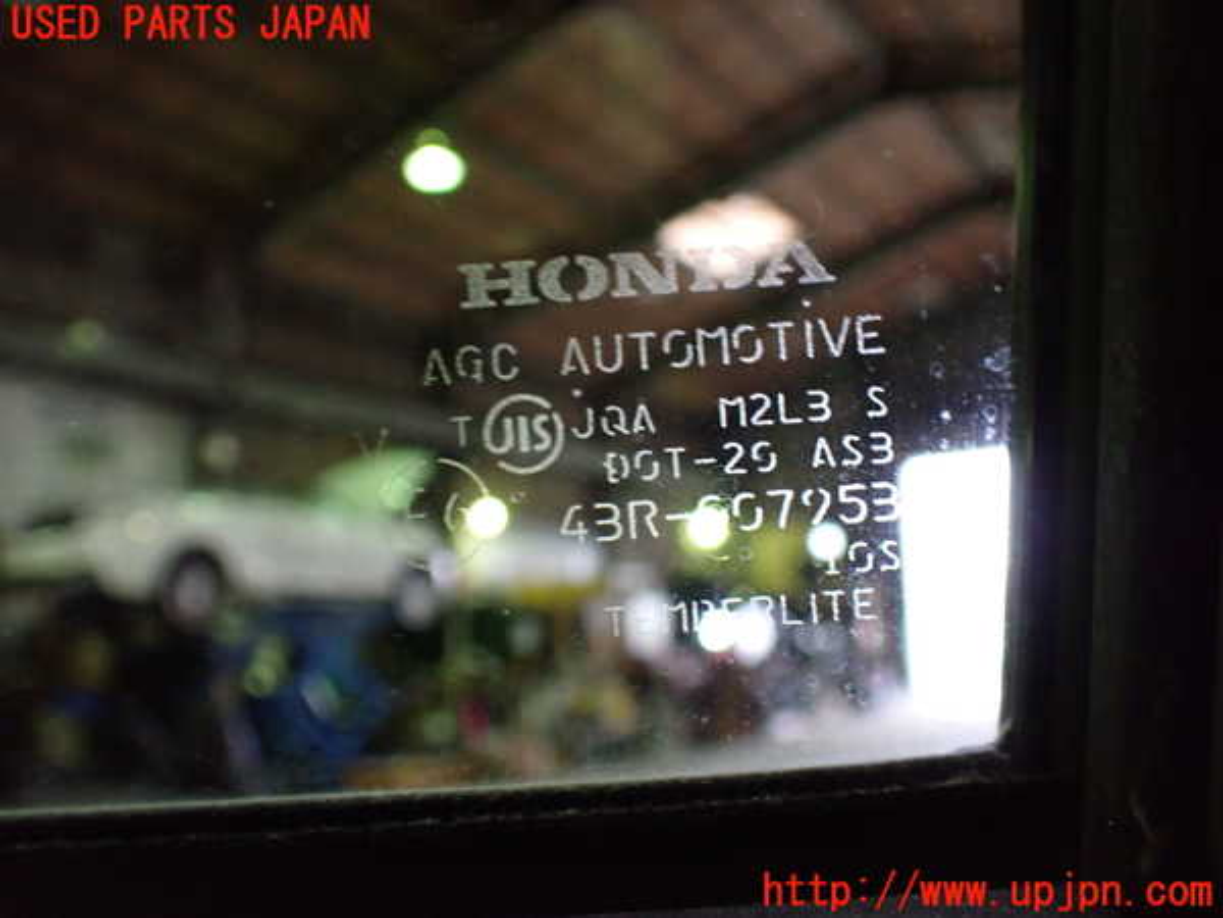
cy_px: 459
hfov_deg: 60.0
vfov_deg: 46.8
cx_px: 612
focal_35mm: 30
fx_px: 1060
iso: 1000
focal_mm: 5.4
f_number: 2.3
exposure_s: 1/30
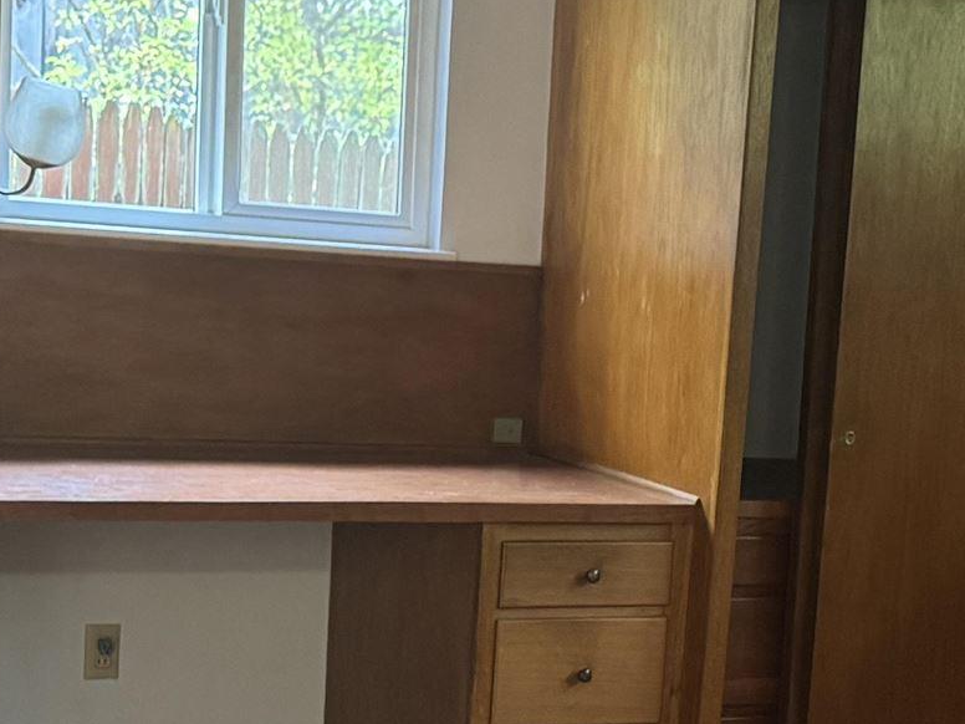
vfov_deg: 15.3
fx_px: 2648
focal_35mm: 95
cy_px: 689
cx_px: 816
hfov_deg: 20.3
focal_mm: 6.76
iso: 400
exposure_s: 1/60
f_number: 1.78
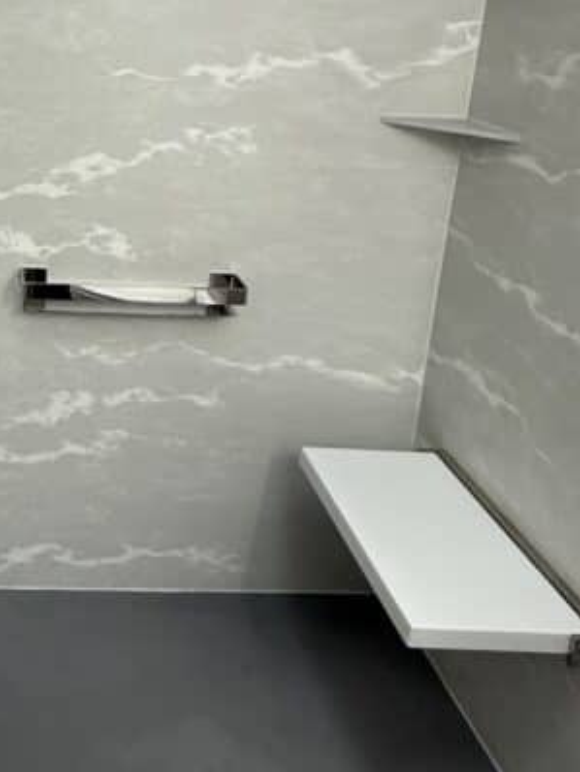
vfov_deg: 48.4
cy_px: 153
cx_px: 23
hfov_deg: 36.4
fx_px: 803
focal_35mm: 36
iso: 125
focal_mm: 2.22
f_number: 2.2
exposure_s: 1/120
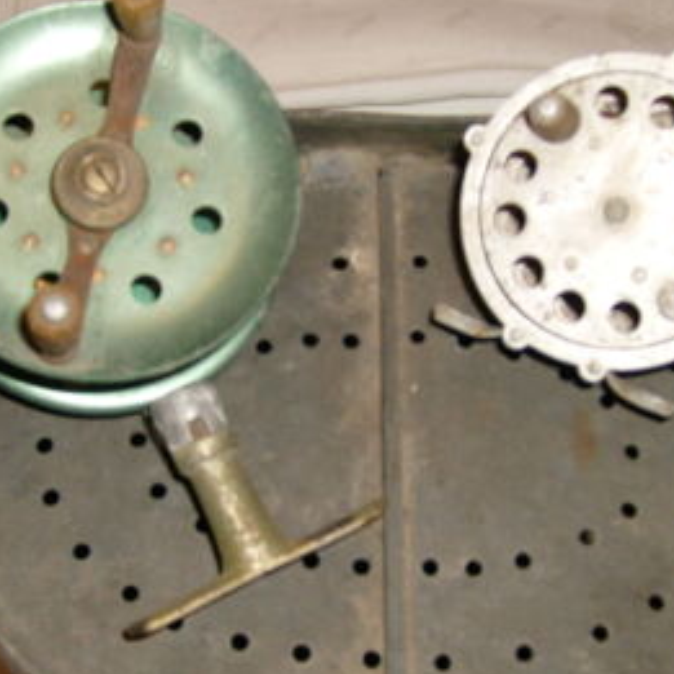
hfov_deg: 30.0
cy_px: 411
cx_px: 300
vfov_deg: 30.0
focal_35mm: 57
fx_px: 1256
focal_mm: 5.8
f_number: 2.8
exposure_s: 1/45
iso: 100
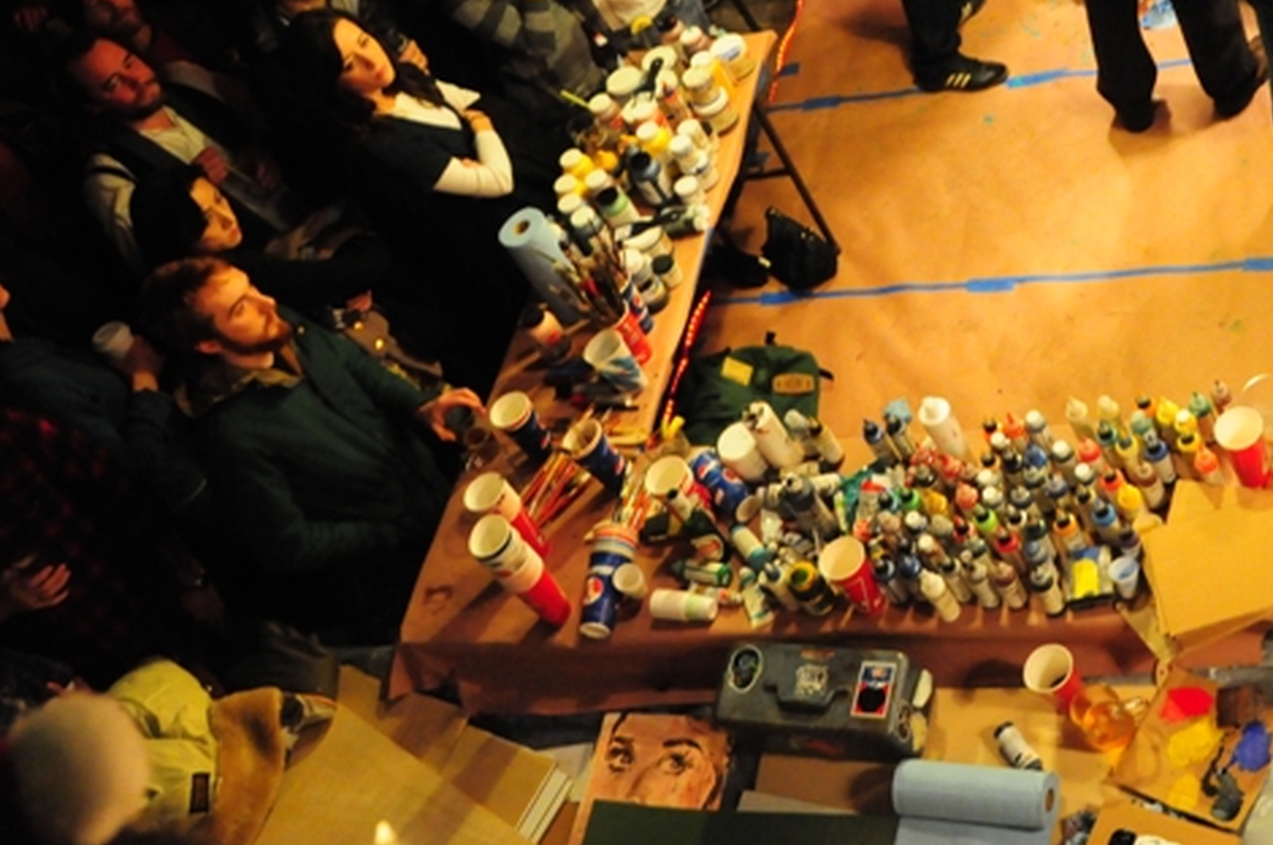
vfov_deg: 28.5
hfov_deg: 40.5
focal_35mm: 46
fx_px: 1624
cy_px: 161
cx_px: 1073
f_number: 5.6
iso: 3200
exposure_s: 1/20
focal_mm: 18
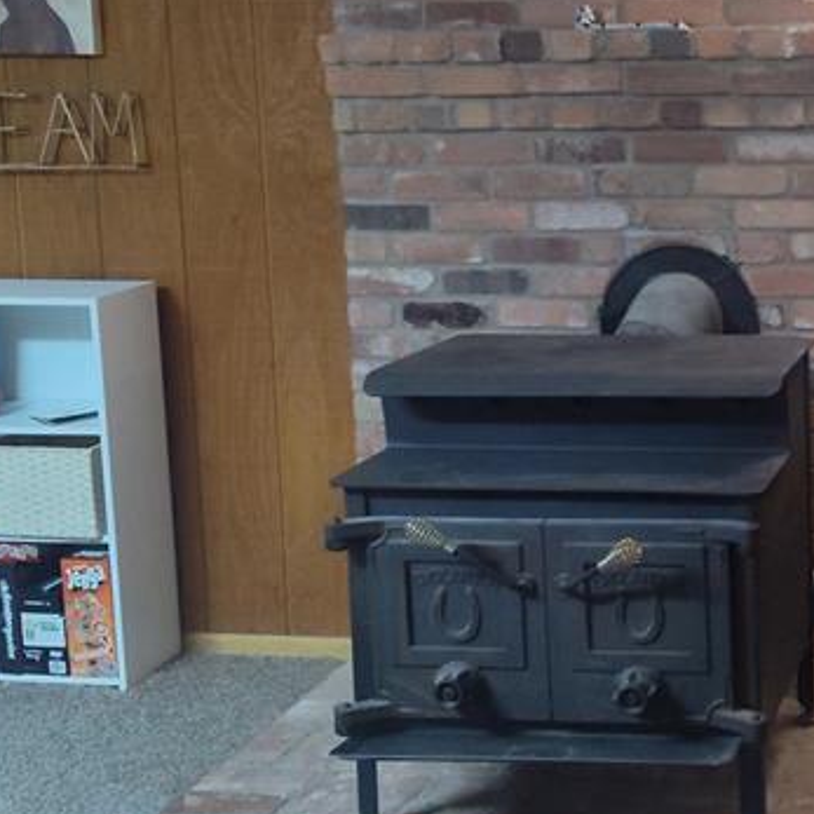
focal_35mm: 60
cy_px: 285
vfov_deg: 28.5
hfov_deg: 26.9
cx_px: 835
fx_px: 1596
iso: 1675
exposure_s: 1/60
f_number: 1.8
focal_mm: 5.56
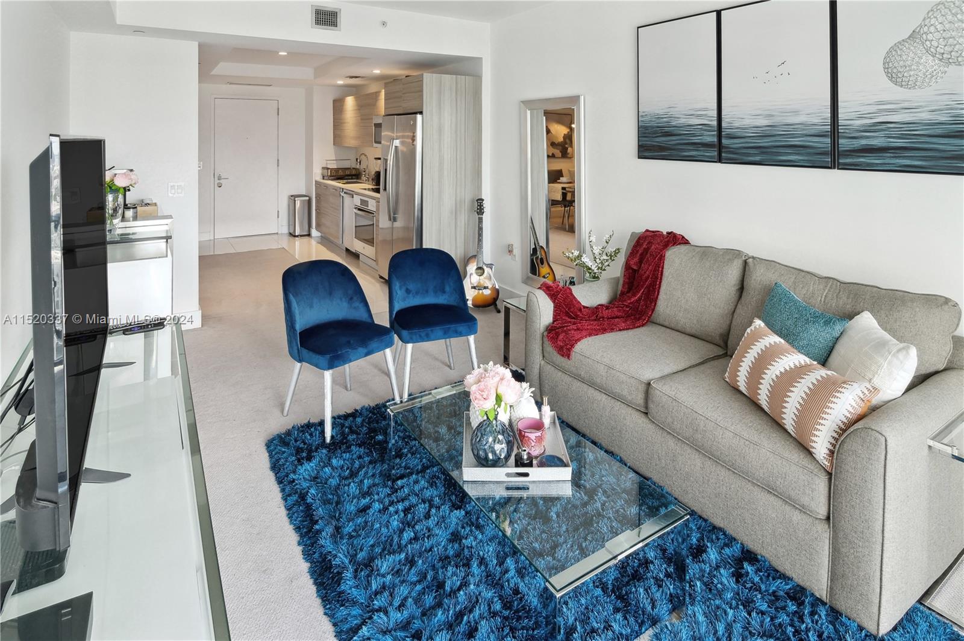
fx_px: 481
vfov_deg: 67.3
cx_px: 482
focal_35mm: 18
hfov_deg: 90.1
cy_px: 320
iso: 500
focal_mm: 18
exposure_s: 1/3.33
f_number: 16
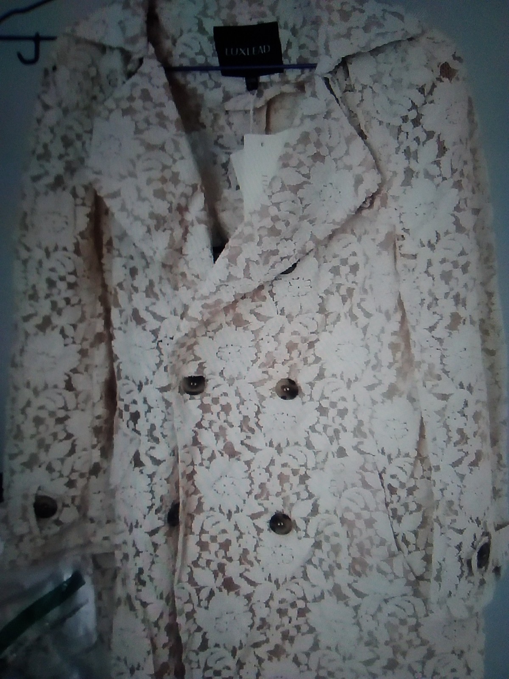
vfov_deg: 61.7
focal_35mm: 29
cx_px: 254
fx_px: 569
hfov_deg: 48.2
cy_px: 340
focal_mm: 2.39
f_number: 2.4
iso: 101
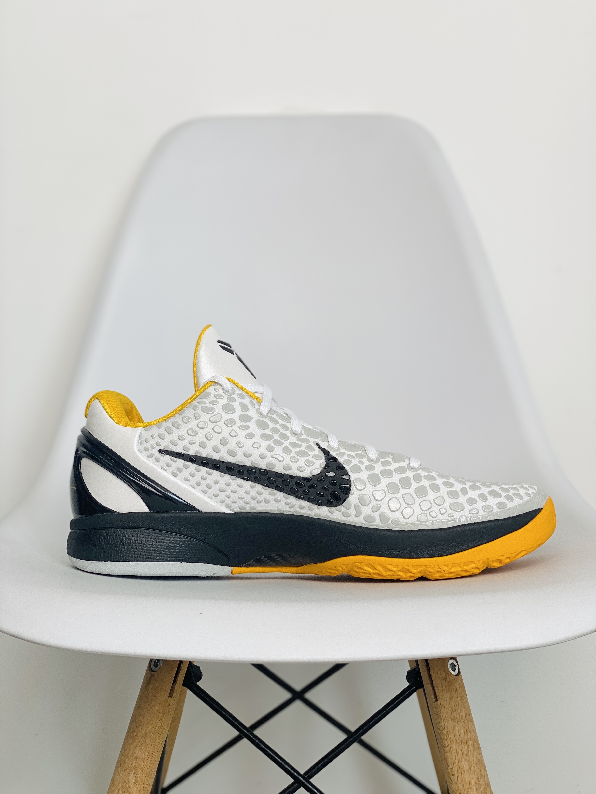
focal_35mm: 52
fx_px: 1194
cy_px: 397
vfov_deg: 36.8
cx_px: 298
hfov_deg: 28.0
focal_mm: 6
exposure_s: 1/150
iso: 20
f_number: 2
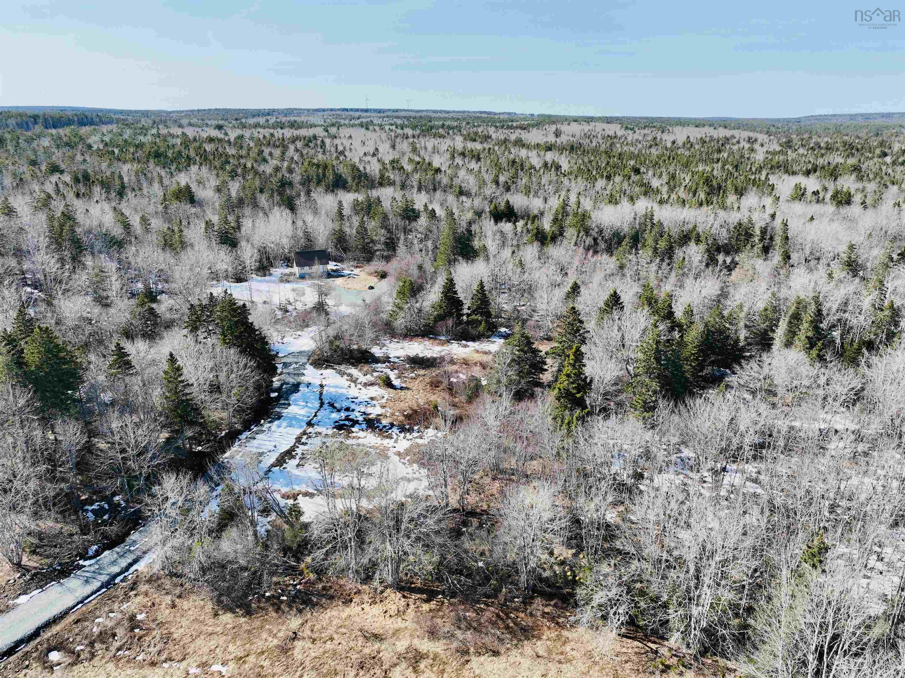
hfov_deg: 71.6
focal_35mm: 24
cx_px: 452
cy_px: 339
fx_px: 627
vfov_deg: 56.8
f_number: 2.8
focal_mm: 12.29
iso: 200
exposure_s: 1/2000
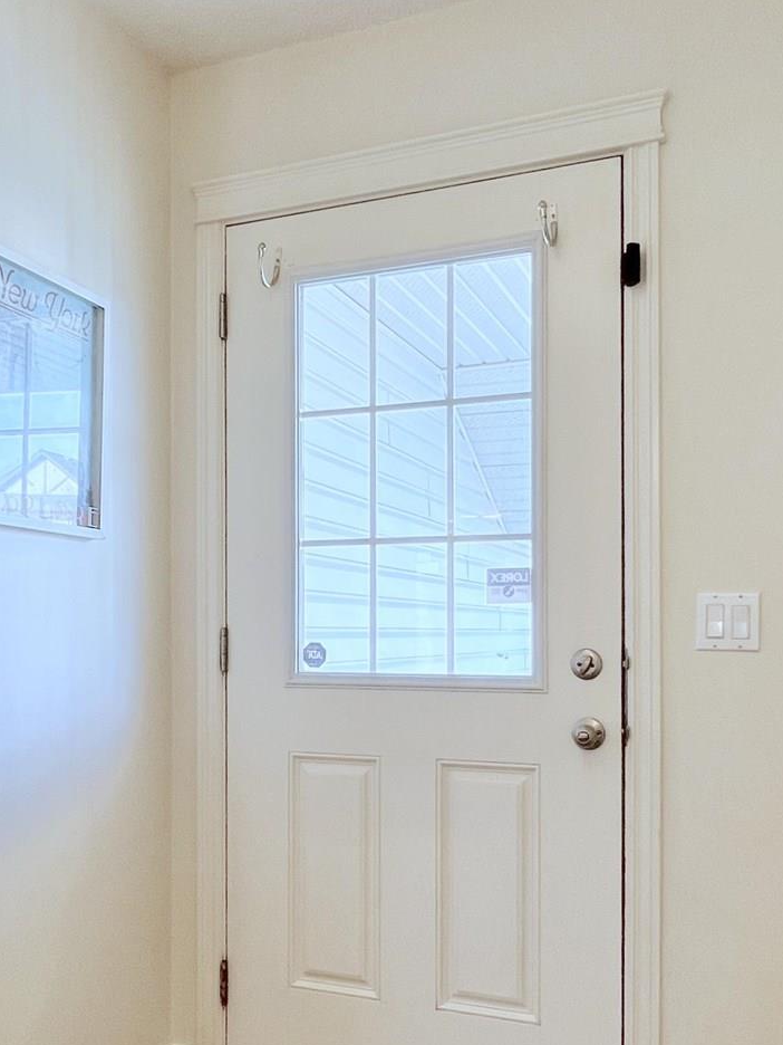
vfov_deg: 55.9
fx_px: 965
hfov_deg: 43.9
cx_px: 299
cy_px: 677
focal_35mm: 32
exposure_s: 1/120
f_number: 1.8
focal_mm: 1.57
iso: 64
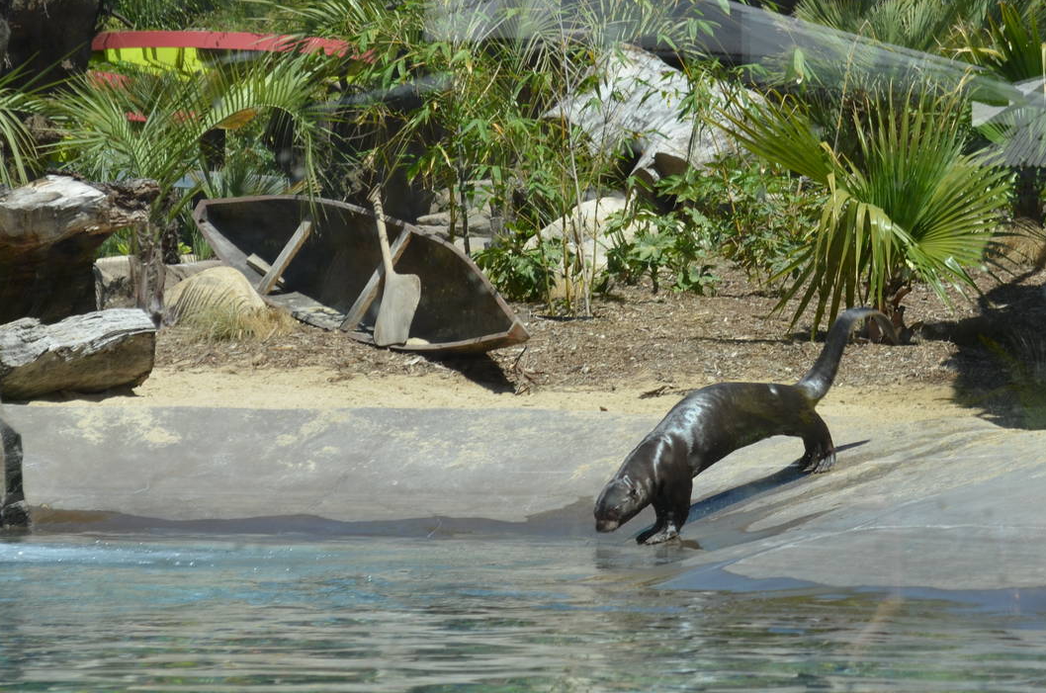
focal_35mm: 125
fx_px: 3618
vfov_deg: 10.9
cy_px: 323
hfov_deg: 16.4
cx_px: 736
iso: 125
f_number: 8
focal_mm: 55
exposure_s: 1/250
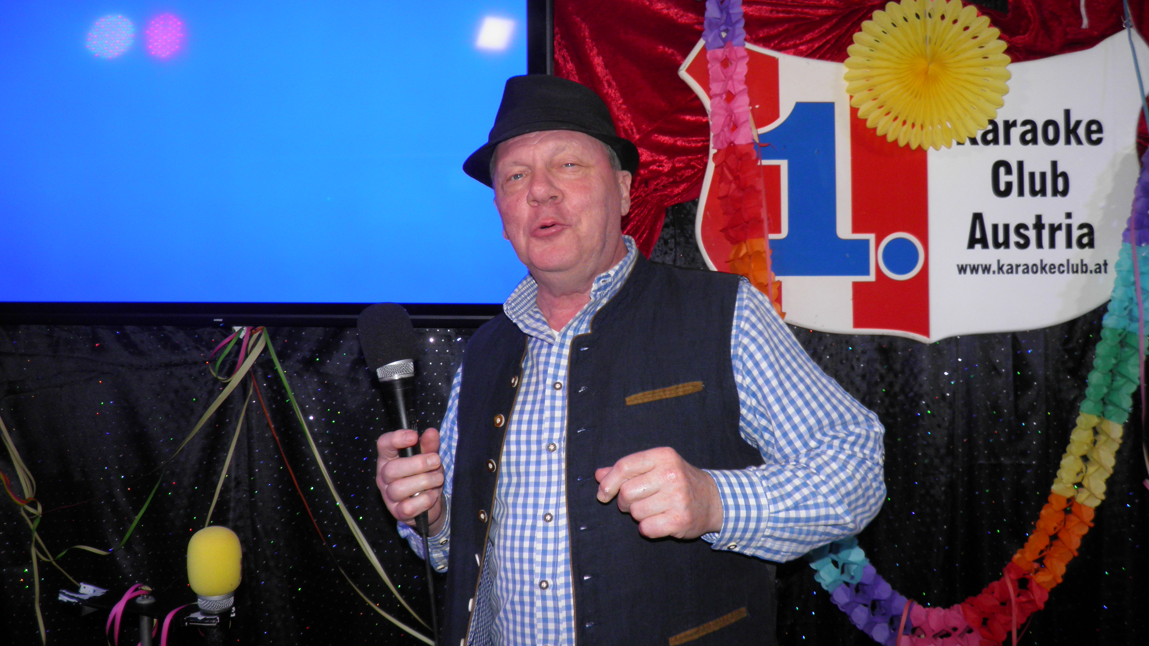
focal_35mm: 31
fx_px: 944
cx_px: 567
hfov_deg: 62.6
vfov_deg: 37.8
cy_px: 337
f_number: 2.8
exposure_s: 1/30
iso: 100
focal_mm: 4.9
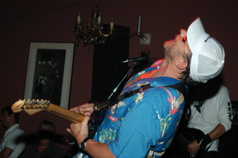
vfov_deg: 19.7
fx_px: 456
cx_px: 119
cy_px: 79
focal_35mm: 69
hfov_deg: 29.3
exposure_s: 1/60
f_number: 5.6
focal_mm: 46
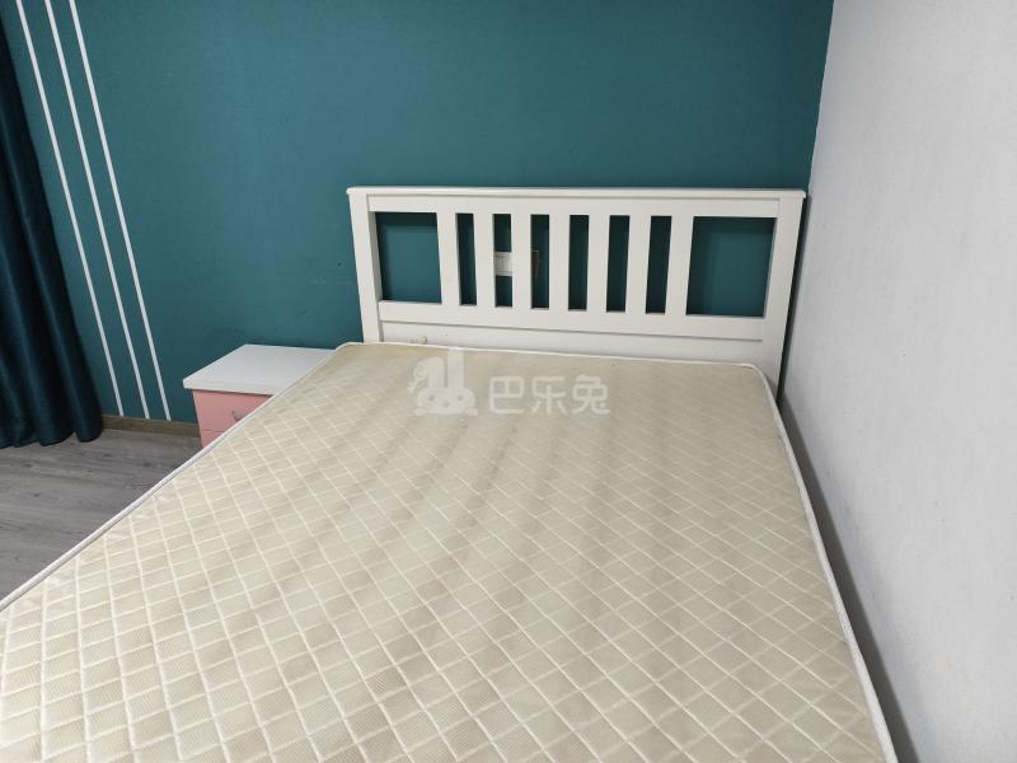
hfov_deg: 73.9
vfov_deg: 58.9
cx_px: 508
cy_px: 382
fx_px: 676
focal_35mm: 23
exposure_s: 1/50
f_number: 1.57
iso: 675
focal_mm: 6.54
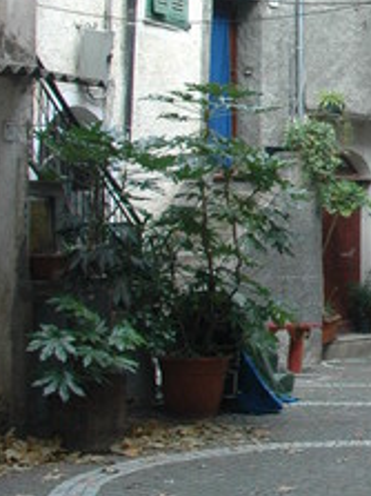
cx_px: 490
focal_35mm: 93
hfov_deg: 15.1
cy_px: 73
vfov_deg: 20.8
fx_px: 1330
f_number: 4.5
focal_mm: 18
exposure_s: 1/30
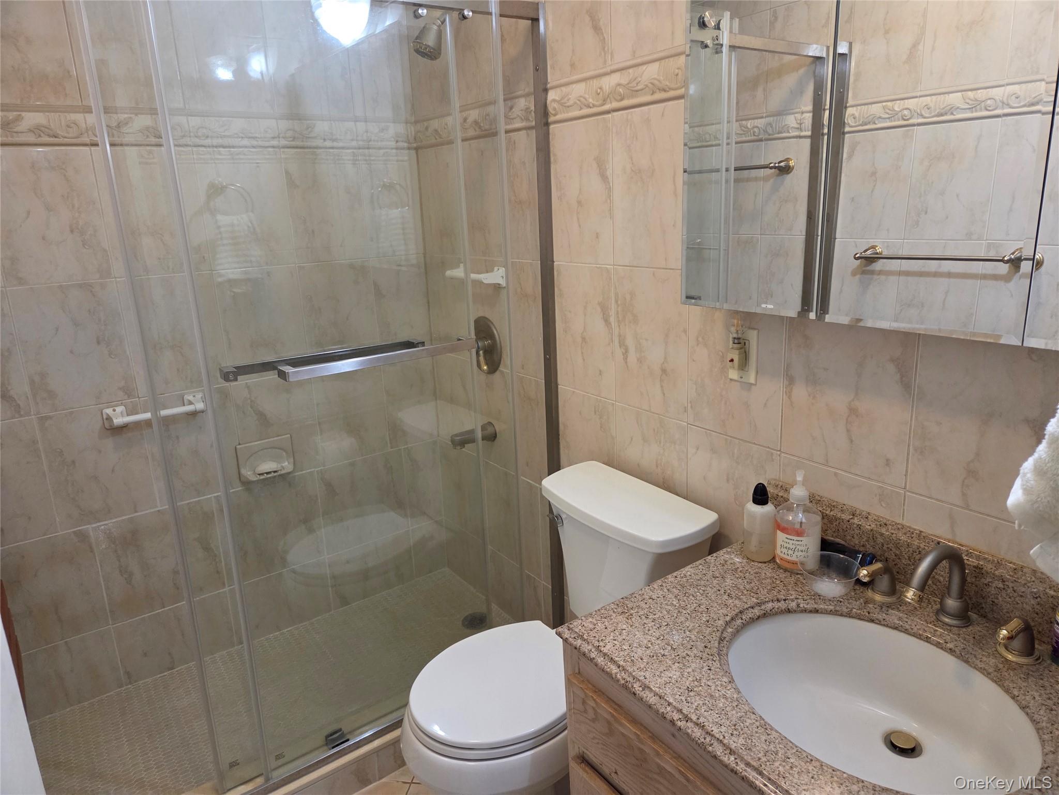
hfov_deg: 73.9
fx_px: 704
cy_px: 398
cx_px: 530
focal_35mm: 23
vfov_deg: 58.9
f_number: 1.8
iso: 800
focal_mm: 5.4
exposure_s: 1/120
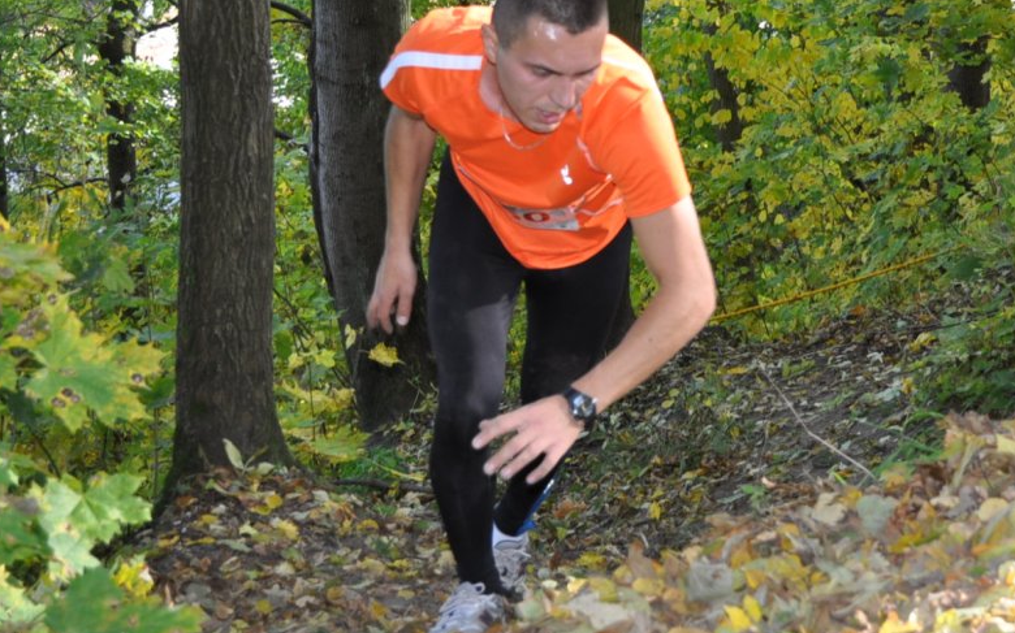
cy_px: 301
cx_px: 502
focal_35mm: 47
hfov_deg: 42.7
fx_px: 1300
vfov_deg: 27.4
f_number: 4.2
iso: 250
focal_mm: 30
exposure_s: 1/60
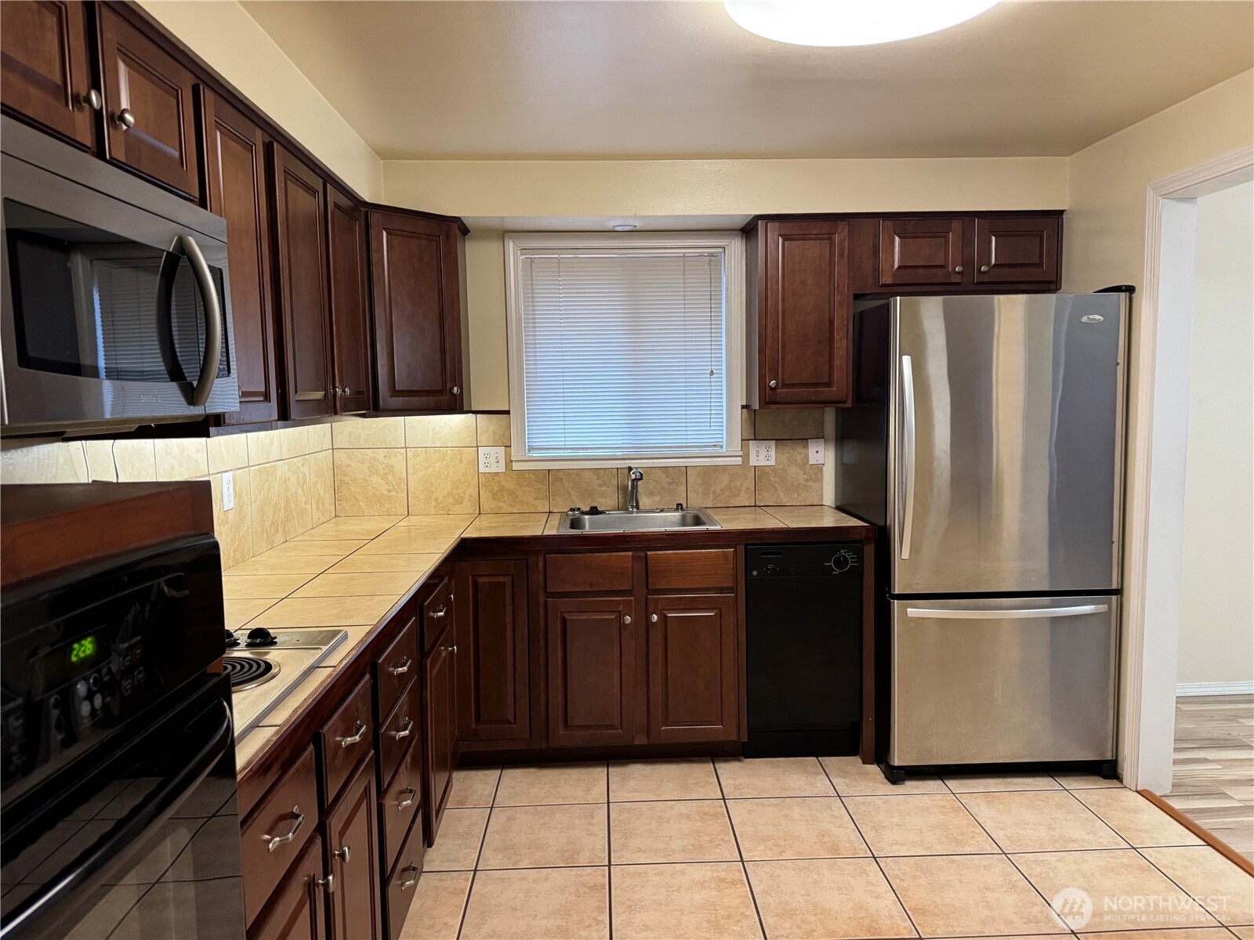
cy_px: 470
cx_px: 627
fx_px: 869
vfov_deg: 56.8
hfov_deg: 71.6
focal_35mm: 24
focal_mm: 6.76
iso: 500
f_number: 1.78
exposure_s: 1/60
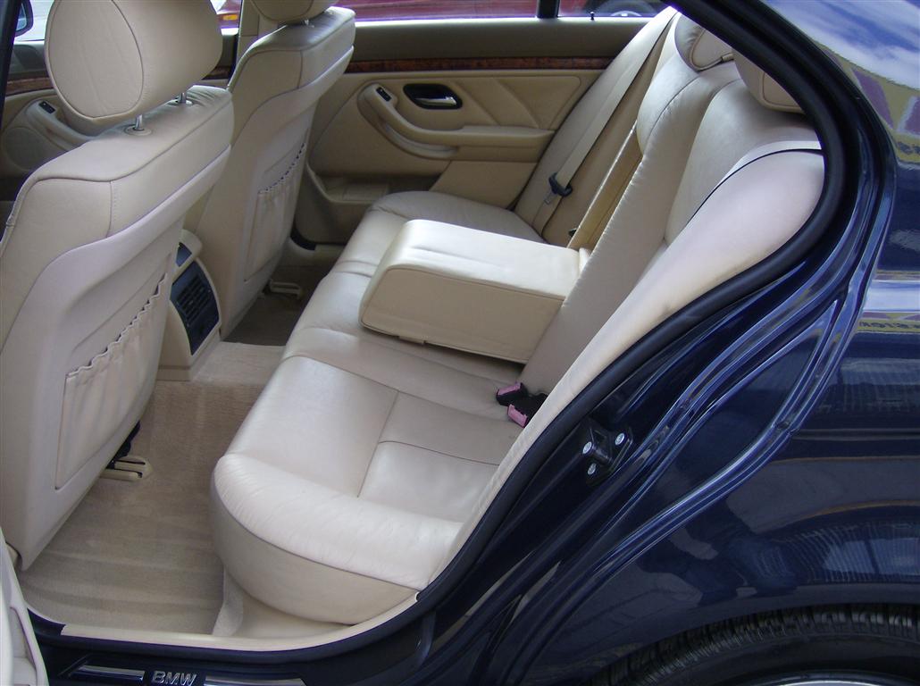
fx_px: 955
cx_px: 460
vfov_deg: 39.5
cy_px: 343
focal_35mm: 36
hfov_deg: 51.4
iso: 100
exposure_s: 1/122
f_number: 2.8
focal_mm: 6
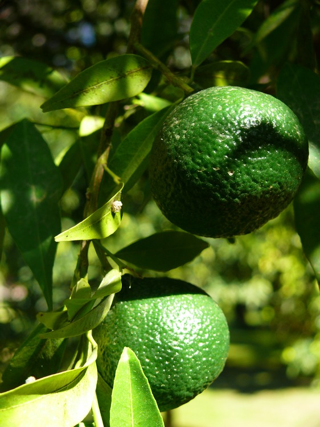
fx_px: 839
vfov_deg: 28.6
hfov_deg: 21.6
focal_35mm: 68
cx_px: 160
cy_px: 214
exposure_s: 1/80
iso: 100
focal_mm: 14.4
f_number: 3.2
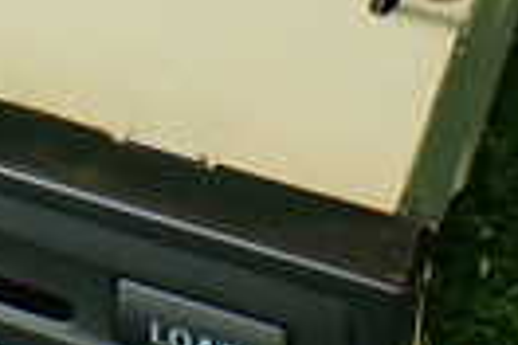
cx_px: -169
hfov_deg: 13.1
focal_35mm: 151
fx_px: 2173
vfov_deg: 8.9
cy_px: -157
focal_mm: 5.79
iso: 160
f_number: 2.4
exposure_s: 1/60
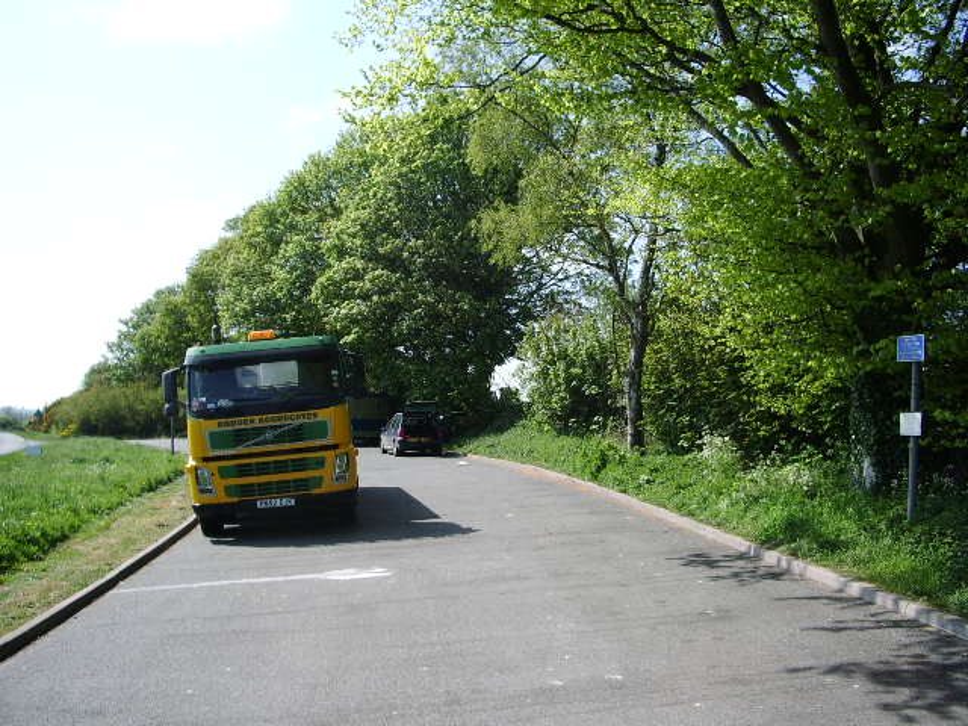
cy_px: 363
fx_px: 979
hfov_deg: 52.6
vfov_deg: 40.7
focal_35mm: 35
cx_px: 484
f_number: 4.3
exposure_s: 1/250
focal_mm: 5.8
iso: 50
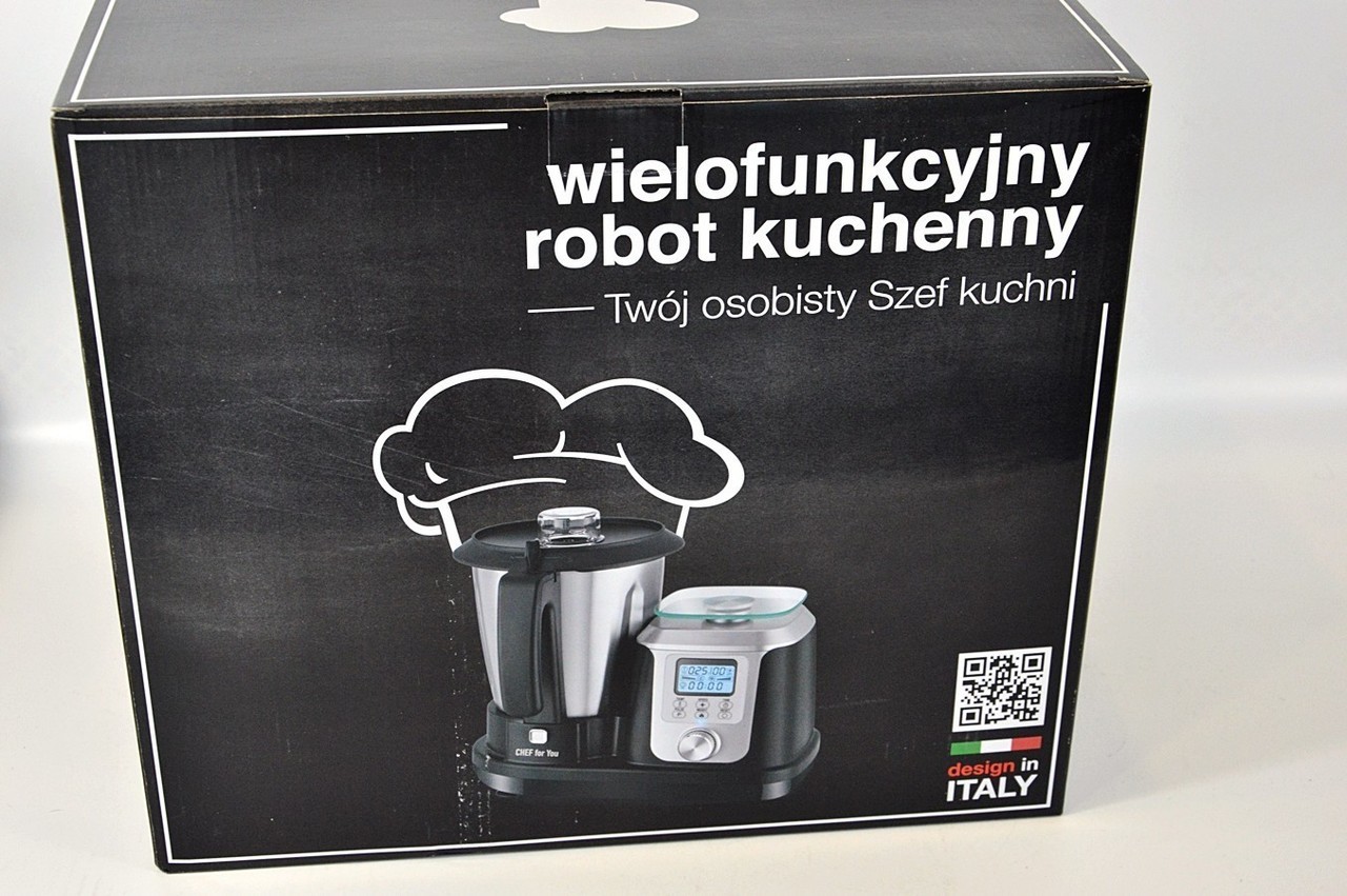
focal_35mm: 57
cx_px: 674
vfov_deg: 23.7
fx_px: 2131
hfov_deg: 35.1
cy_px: 448
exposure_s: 1/100
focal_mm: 38
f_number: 7.1
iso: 1600
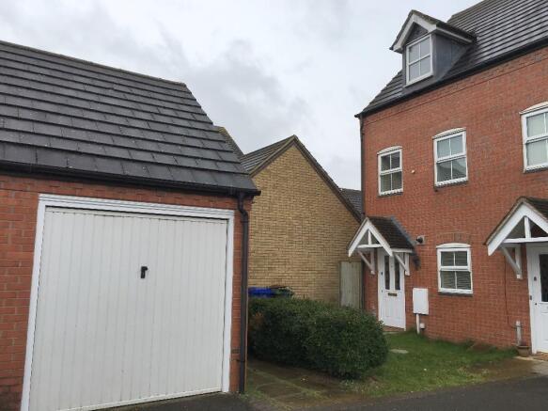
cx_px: 274
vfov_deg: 48.2
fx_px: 459
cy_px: 206
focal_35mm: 29
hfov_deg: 61.7
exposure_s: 1/699
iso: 25
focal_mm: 4.15
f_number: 2.2
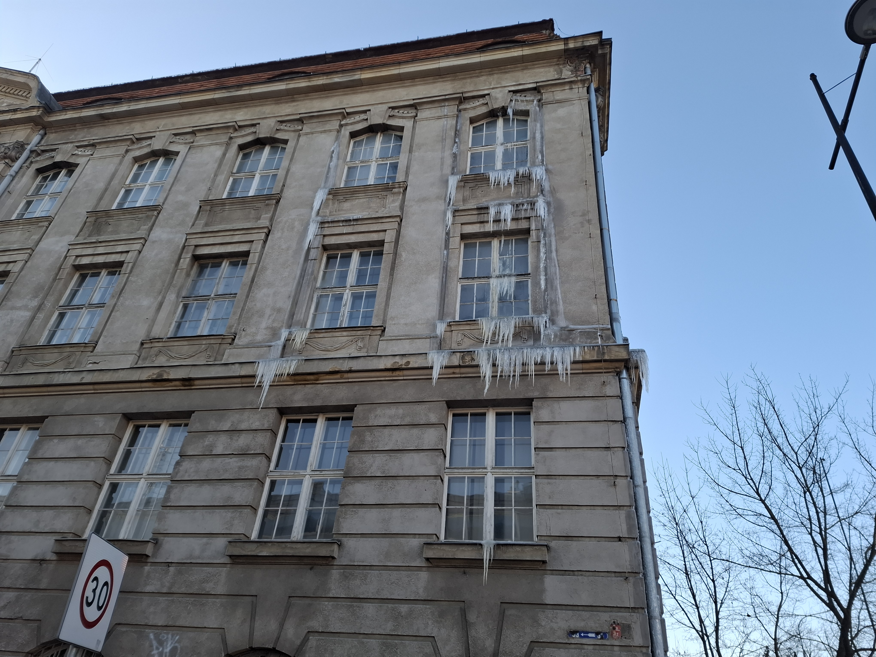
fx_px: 582
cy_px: 328
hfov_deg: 73.9
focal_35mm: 23
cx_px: 438
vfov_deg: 58.9
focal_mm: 5.54
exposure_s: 1/265
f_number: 1.8
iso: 50
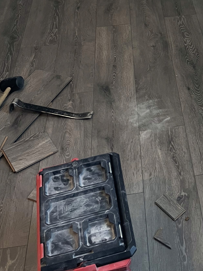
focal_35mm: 63
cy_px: -57
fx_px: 493
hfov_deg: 22.2
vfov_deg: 27.0
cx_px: 216
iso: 125
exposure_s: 1/60
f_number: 1.6
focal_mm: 5.1
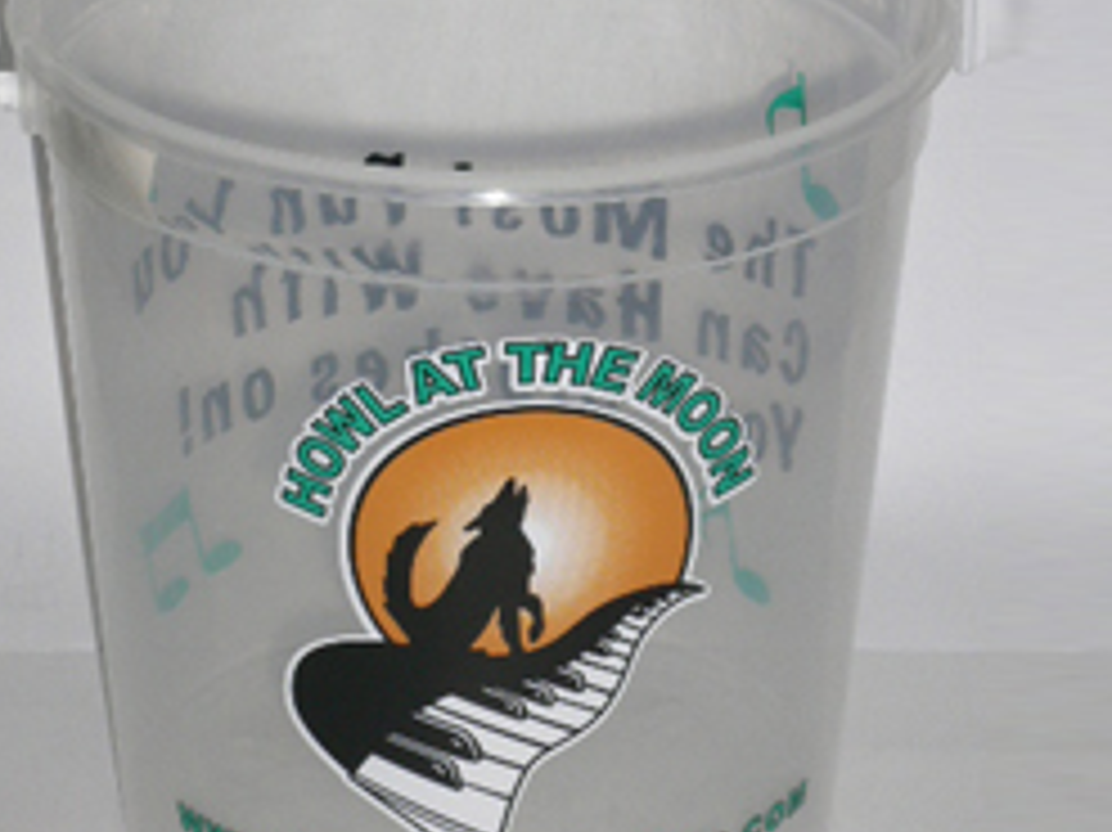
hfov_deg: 11.0
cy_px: 263
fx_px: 5779
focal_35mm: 180
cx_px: 459
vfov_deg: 8.2
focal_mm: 14.8
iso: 100
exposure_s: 1/60
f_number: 4.7
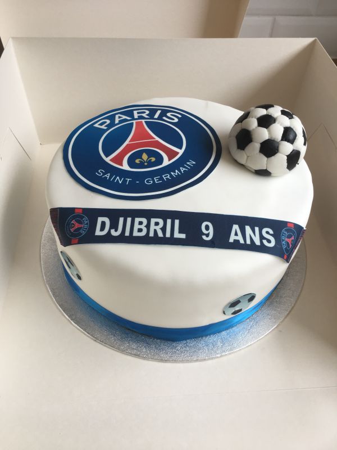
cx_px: 168
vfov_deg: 61.7
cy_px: 225
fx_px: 376
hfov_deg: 48.2
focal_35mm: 29
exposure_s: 1/100
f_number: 2.2
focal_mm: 4.15
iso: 32
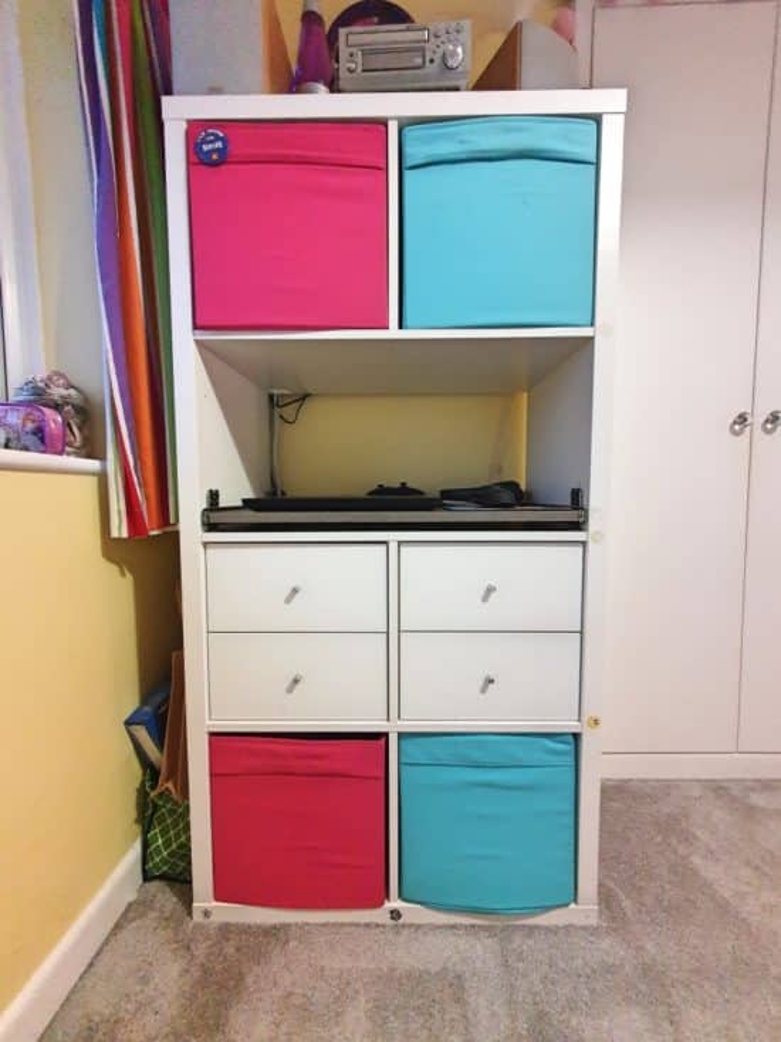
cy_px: 521
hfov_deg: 89.9
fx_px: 391
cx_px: 390
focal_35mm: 13
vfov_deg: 106.2
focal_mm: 1.8
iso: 640
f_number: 2.2
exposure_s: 1/33
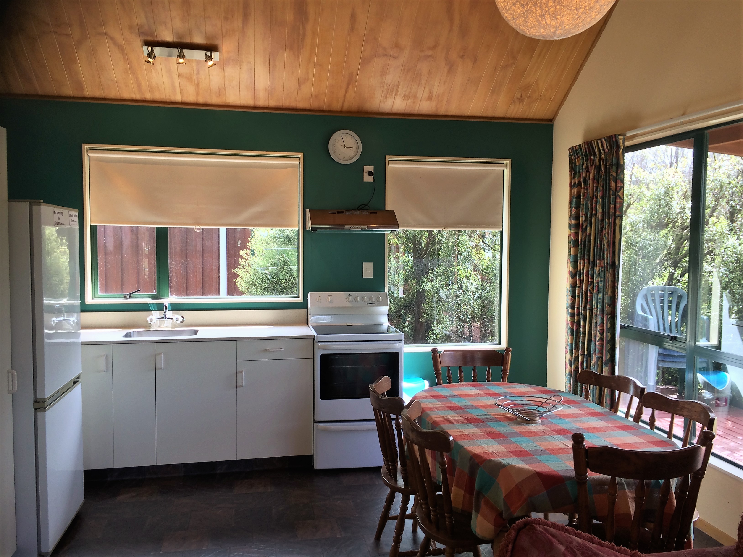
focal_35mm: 29
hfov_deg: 61.7
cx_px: 372
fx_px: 622
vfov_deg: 48.2
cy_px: 278
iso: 40
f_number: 2.2
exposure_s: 1/100
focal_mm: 4.15
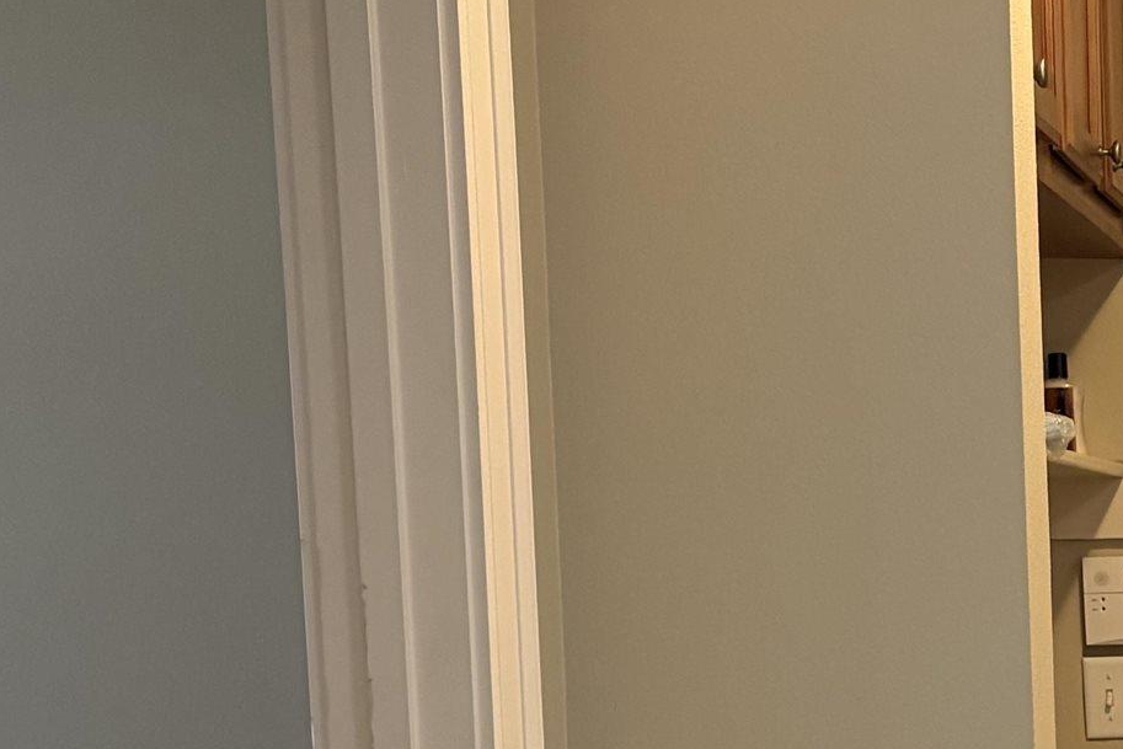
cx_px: 1592
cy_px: 860
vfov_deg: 14.6
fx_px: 2839
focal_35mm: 91
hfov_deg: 19.9
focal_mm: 5.96
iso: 250
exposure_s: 1/60
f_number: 1.6
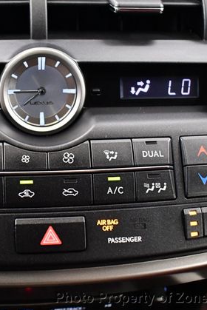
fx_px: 474
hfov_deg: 24.3
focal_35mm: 55
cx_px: 46
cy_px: 153
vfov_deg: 36.2
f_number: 3.5
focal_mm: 18
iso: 3200
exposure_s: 1/80
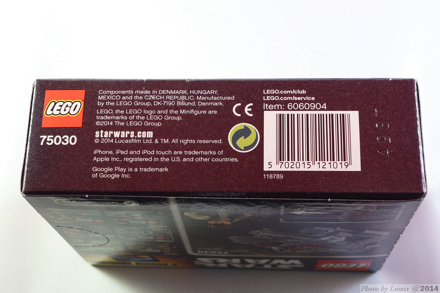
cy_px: 146
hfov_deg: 28.8
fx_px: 856
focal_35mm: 70
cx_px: 220
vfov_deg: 19.5
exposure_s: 1/1.6
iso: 80
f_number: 4
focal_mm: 13.7
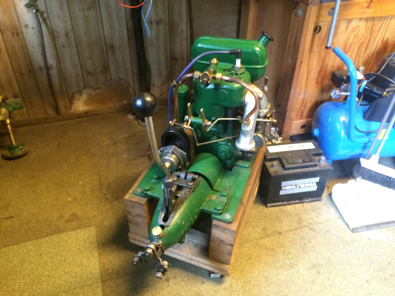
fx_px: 331
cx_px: 198
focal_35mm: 29
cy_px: 148
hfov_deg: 61.7
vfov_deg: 48.2
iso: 250
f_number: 2.2
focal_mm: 4.15
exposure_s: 1/17
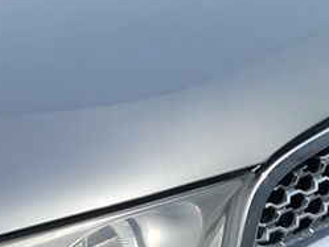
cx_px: -305
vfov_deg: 9.5
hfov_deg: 11.6
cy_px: 291
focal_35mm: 154
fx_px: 1464
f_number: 1.8
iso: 50
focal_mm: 6.7
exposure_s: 1/695
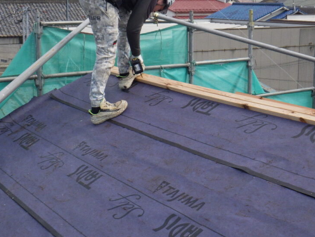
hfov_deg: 32.7
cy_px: 80
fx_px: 537
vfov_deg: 24.7
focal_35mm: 59
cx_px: 156
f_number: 5
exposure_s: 1/1000
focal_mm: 7.5
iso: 250
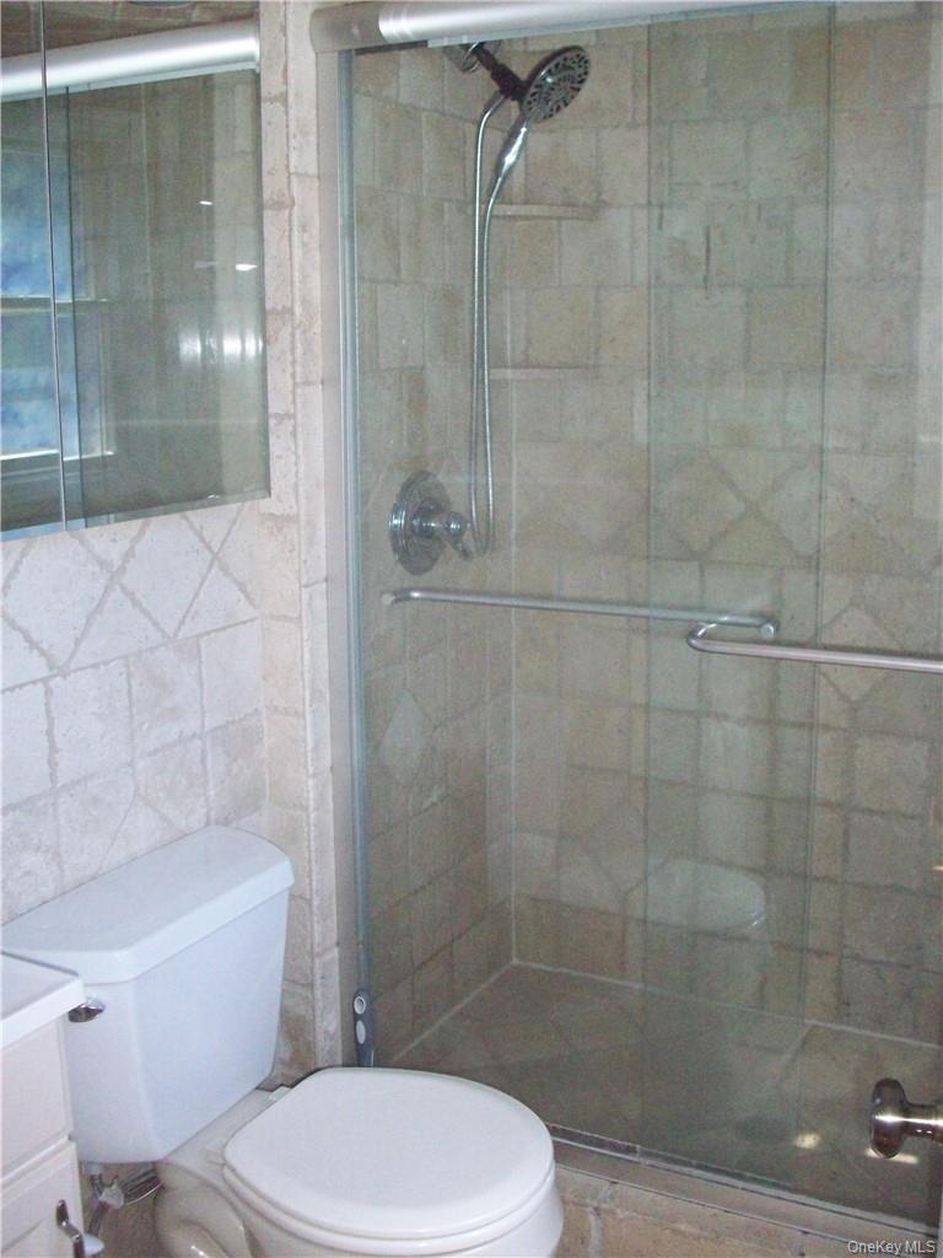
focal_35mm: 37
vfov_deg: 50.1
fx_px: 1344
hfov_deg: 38.7
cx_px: 472
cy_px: 629
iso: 400
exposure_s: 1/128
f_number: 2.8
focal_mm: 6.2
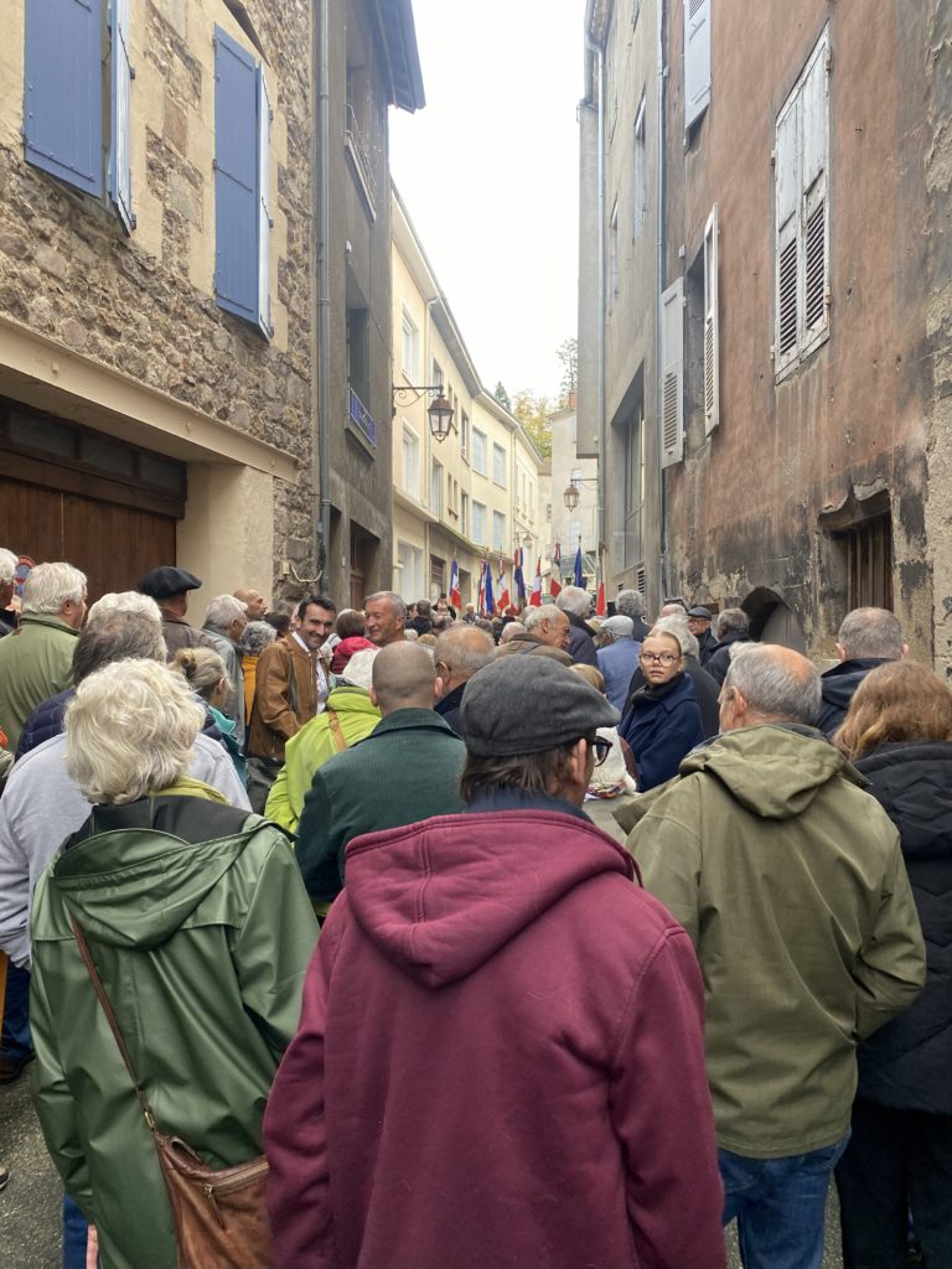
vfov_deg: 67.3
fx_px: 953
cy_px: 634
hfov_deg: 53.1
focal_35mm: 26
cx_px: 476
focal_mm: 4.25
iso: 32
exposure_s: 1/179
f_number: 1.8
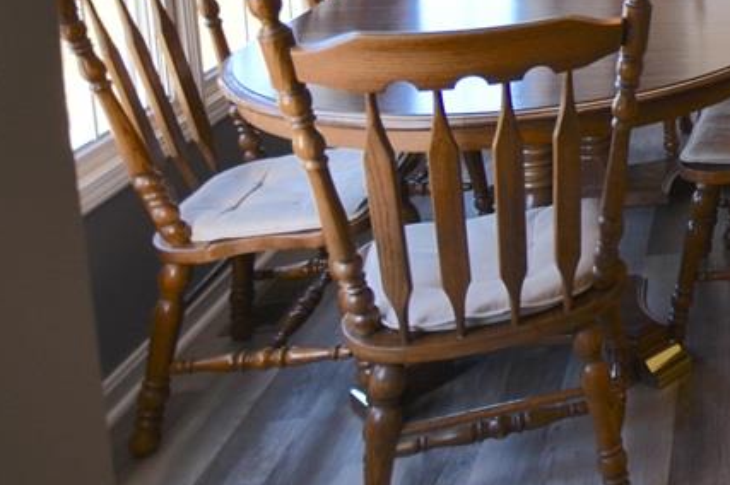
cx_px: 1031
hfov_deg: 30.2
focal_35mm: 45
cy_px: -85
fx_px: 912
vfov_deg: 26.7
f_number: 3.5
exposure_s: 1/40
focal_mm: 10
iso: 100
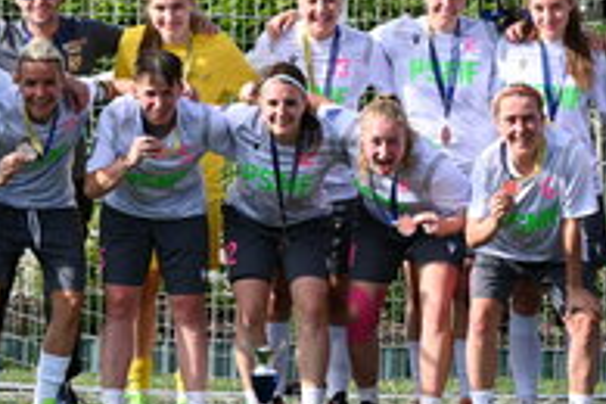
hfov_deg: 11.6
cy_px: 162
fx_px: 2980
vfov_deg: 7.8
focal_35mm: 177
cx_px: 291
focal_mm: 55
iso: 100
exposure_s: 1/200
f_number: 7.1
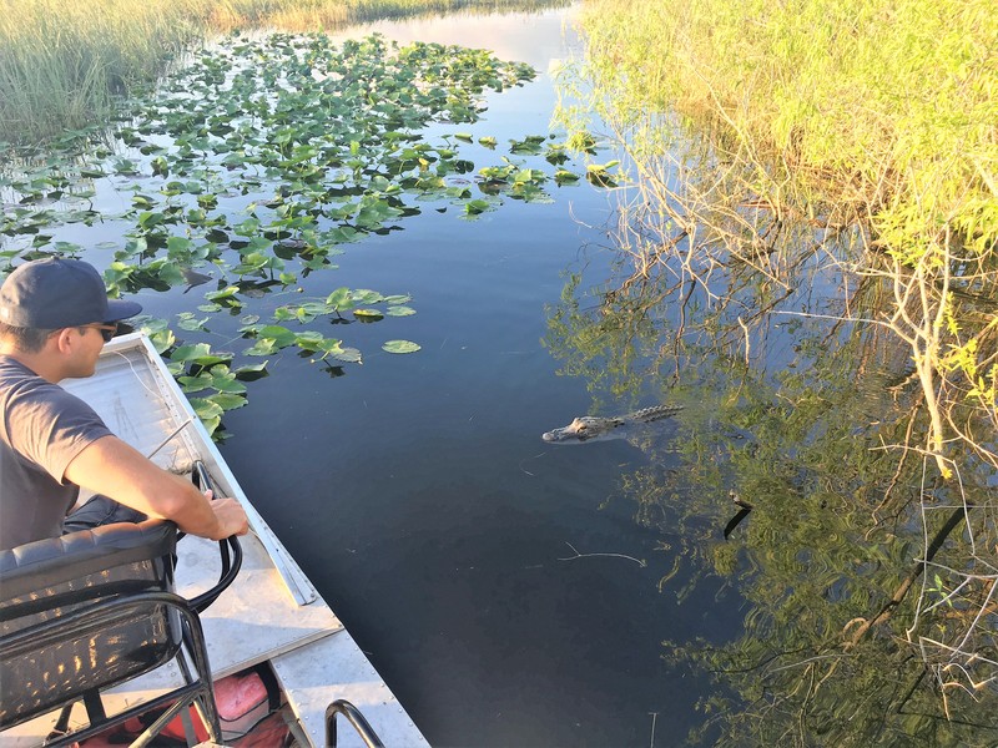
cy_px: 374
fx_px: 836
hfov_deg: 61.7
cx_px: 499
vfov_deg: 48.2
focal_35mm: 29
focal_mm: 4.15
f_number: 2.2
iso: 25
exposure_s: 1/120
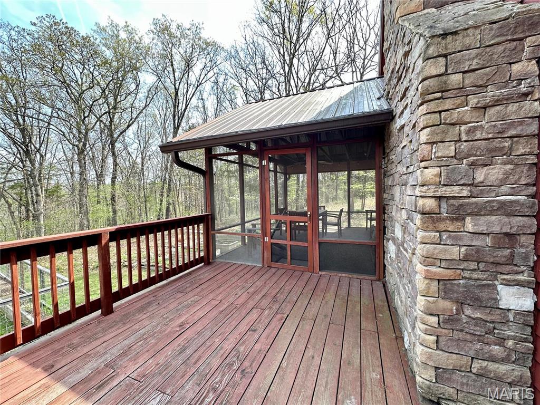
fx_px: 218
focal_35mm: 14
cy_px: 202
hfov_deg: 102.1
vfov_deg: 85.7
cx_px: 270
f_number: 2.2
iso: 40
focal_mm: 2.22
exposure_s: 1/143
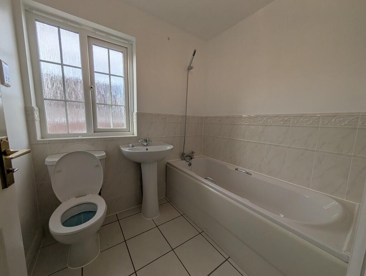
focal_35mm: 12
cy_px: 138
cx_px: 183
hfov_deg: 110.5
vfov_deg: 94.6
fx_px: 127
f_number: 1.7
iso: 53
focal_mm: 2.02
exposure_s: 1/569
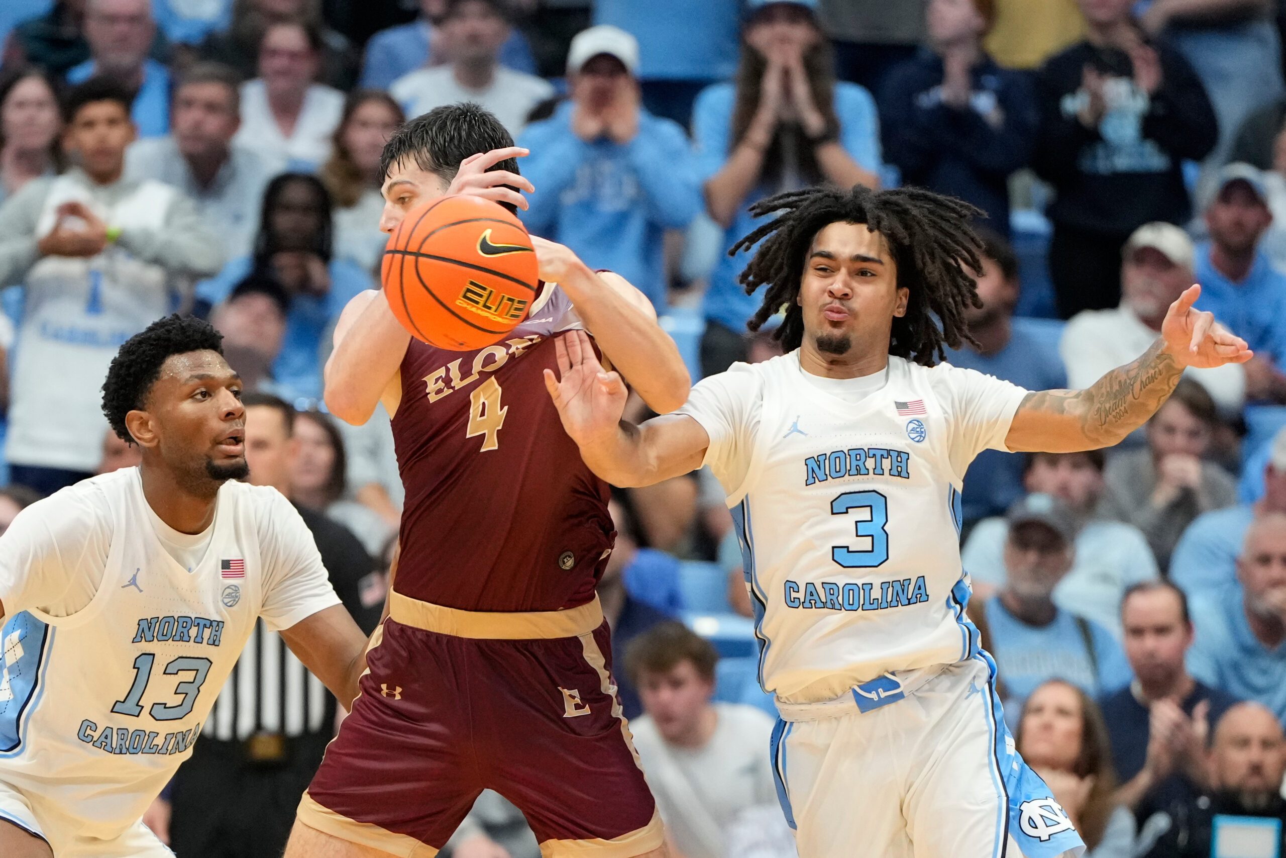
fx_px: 7144
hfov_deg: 10.3
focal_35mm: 200
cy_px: 429
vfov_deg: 6.9
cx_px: 643
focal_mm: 200
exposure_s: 1/1600
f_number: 2.8
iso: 3200
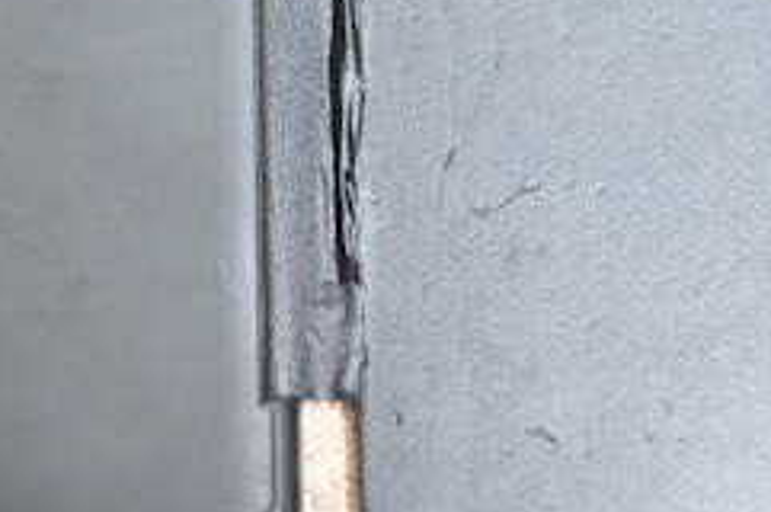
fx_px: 2980
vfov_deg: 9.7
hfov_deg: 14.7
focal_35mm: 139
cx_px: 294
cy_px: -34
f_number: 1.8
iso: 800
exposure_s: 1/30
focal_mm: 35
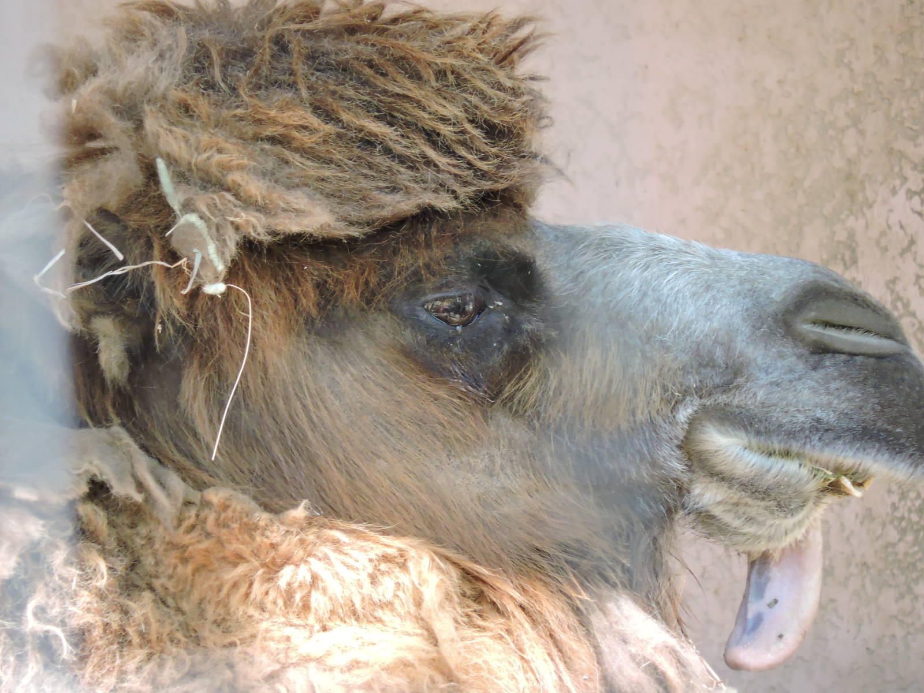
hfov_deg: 2.0
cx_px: 462
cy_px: 346
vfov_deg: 1.5
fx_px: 26693
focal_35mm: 1000
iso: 800
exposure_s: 1/100
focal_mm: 180
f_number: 5.9
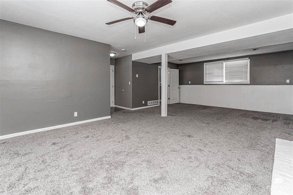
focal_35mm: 15
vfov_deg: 77.3
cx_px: 146
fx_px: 122
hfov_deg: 100.4
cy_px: 98
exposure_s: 1/60
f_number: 10
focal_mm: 10
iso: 1000
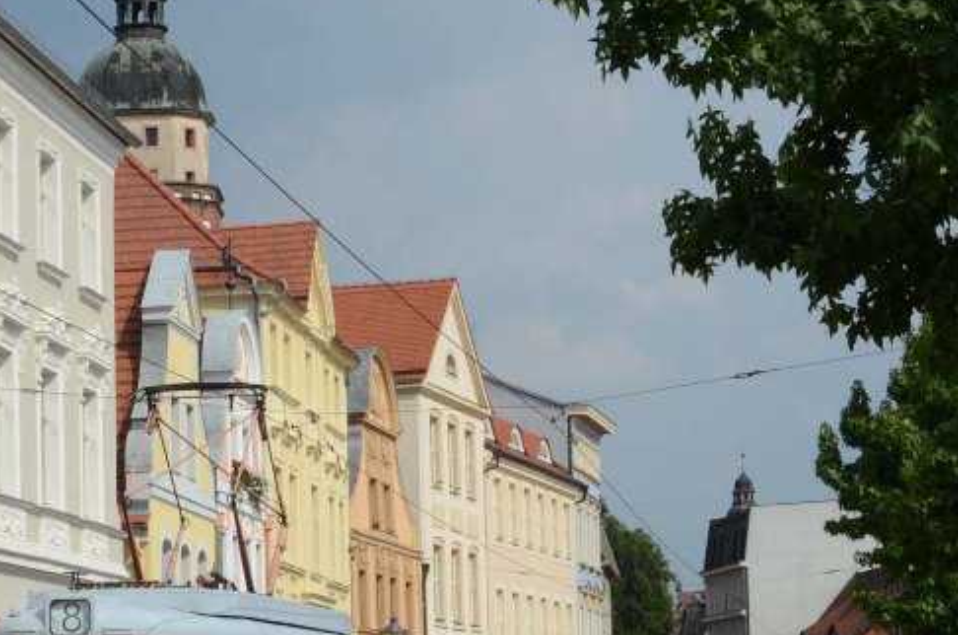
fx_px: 3187
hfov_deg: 16.9
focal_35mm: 120
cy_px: 458
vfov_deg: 11.4
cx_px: 114
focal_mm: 38
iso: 800
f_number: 14
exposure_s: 1/800
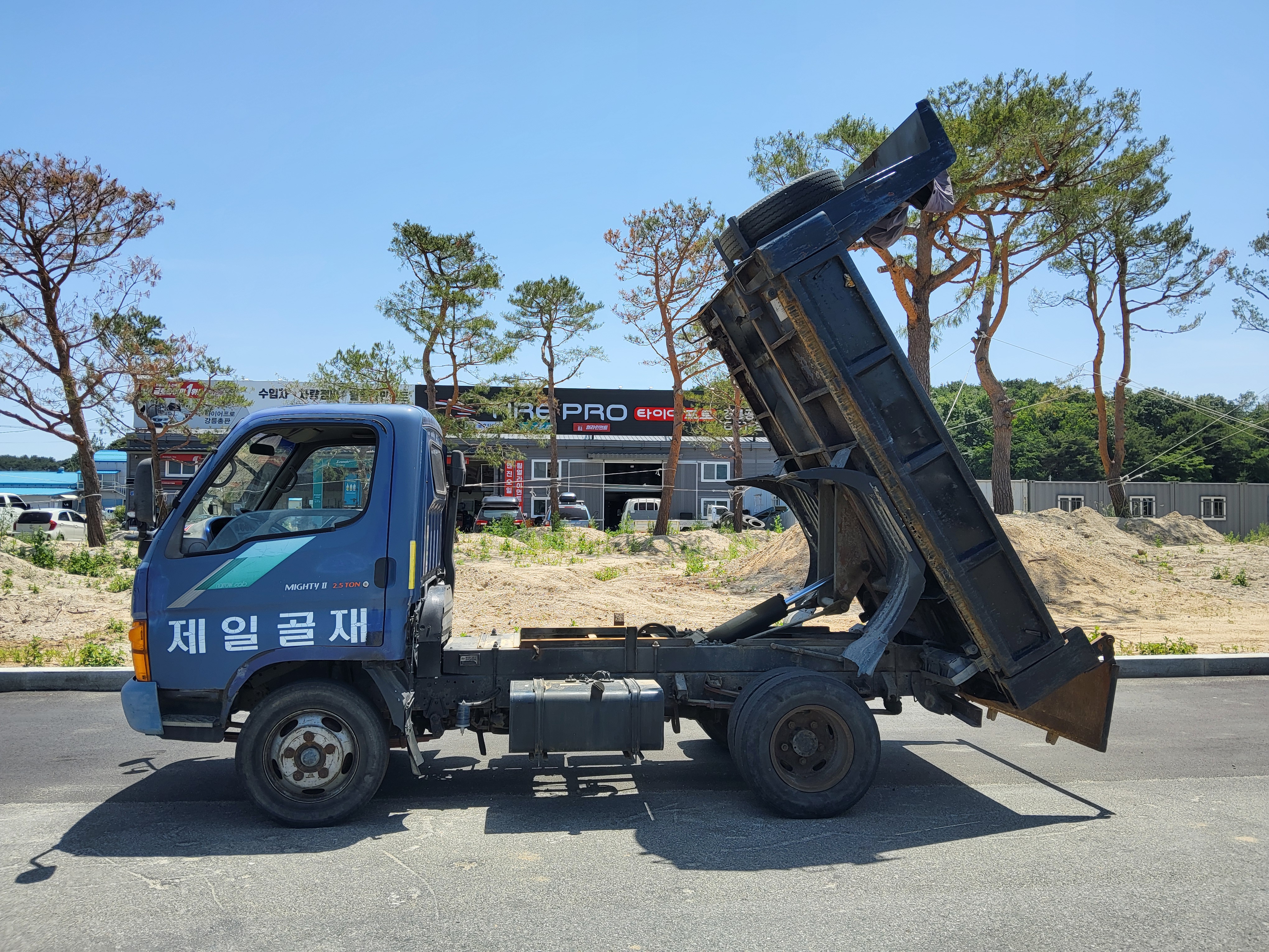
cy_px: 476
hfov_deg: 67.3
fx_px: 953
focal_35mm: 26
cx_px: 634
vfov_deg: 53.1
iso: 12
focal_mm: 3.98
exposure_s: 1/690
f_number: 1.8
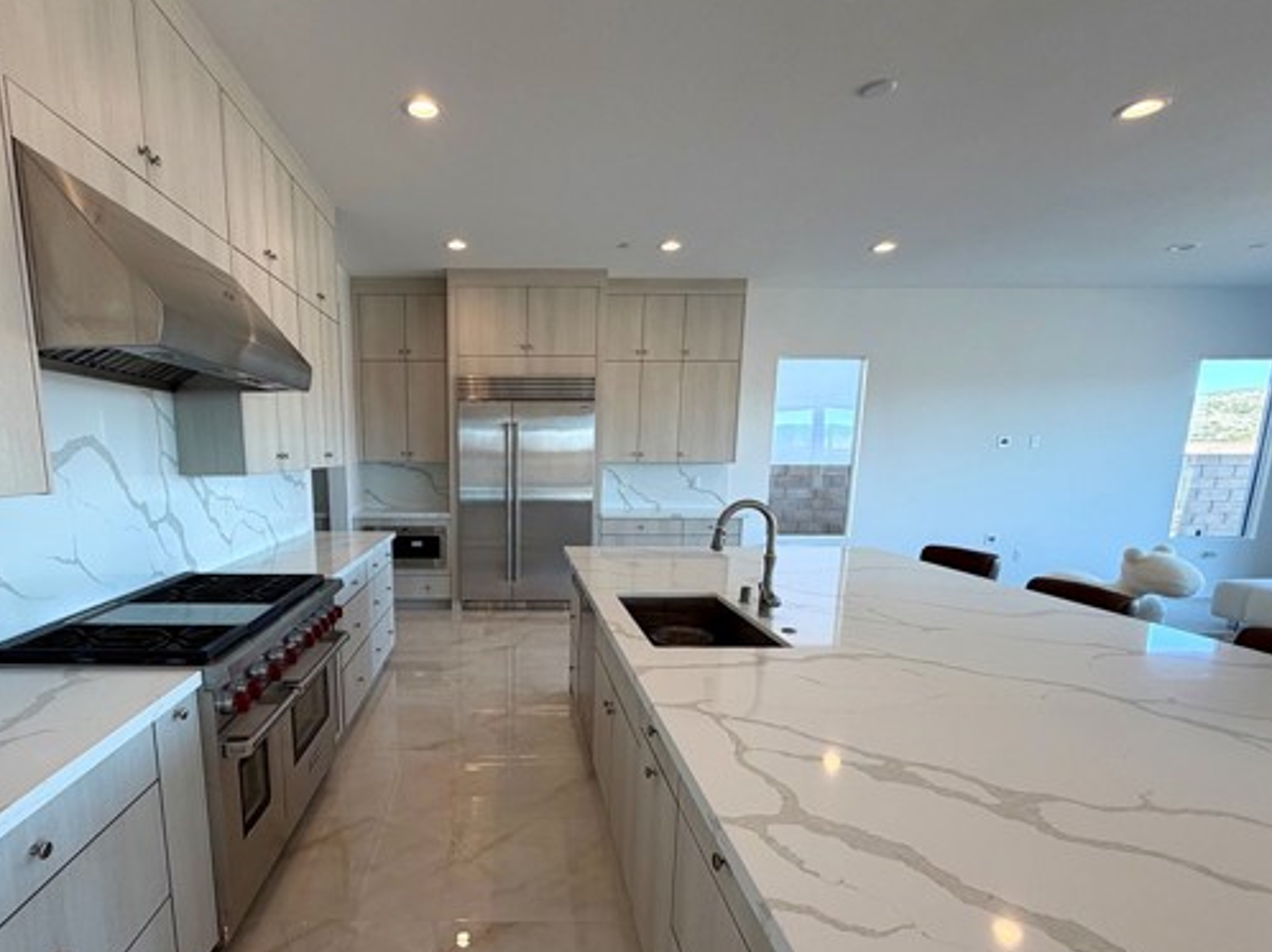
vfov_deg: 70.8
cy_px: 574
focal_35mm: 18
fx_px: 661
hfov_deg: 86.8
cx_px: 513
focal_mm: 2.22
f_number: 2.2
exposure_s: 1/120
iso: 80
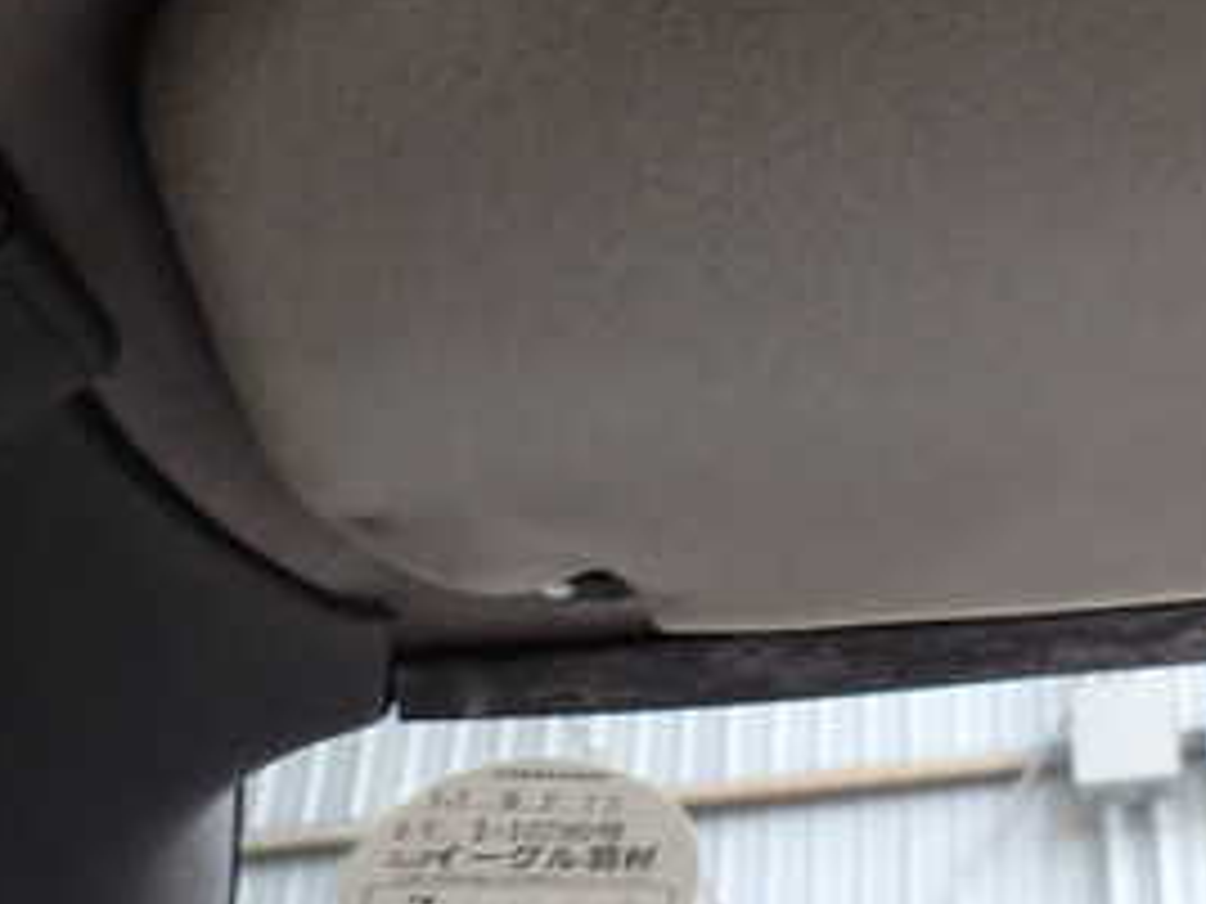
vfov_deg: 25.7
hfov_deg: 30.7
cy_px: 198
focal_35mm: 56
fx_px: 1951
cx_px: 1328
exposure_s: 1/60
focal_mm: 4.5
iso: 200
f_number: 2
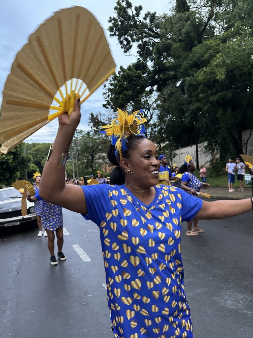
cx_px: 126
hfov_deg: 56.8
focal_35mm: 24
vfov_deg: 71.6
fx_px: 234
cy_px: 169
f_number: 1.78
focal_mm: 6.86
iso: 400
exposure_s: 1/60
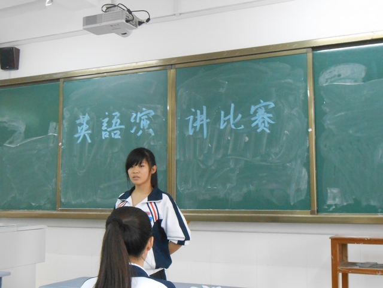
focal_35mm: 49
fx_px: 542
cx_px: 192
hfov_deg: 38.9
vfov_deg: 29.7
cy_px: 144
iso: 800
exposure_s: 1/40
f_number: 4.8
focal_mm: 8.8
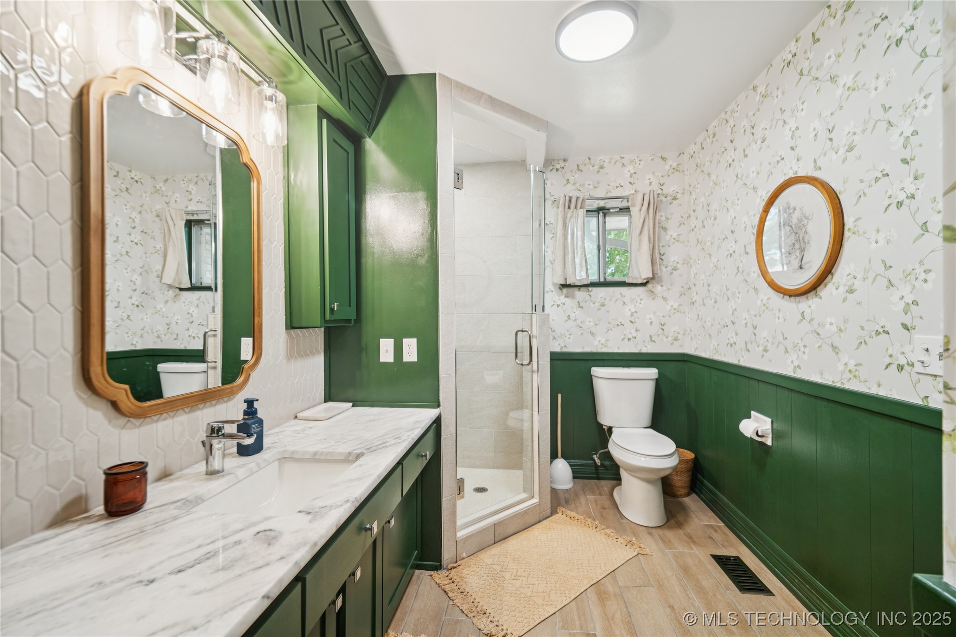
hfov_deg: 104.3
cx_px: 478
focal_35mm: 14
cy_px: 318
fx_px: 372
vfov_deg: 81.2
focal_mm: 14
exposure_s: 1/20
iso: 640
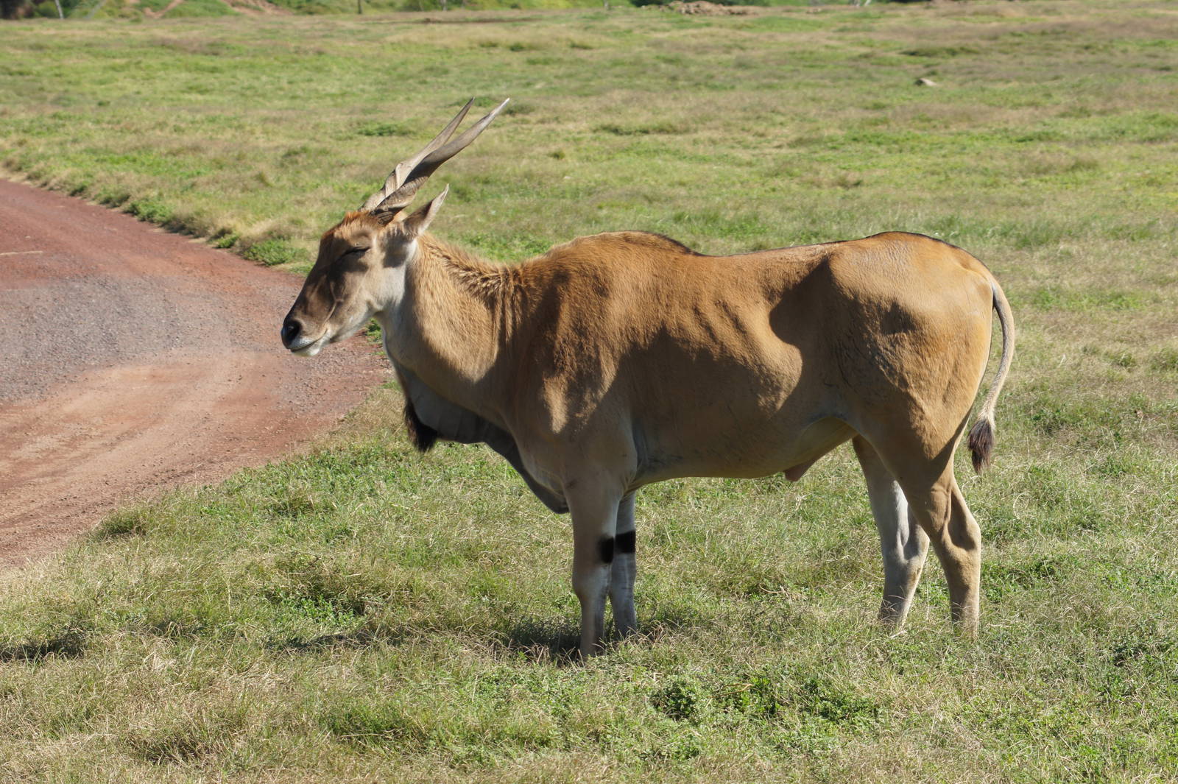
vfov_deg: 9.1
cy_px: 392
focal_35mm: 150
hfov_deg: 13.7
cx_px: 589
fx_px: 4906
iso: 100
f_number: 6.3
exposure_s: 1/250
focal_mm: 100
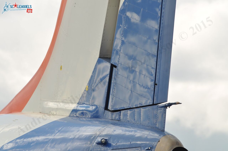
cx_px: 114
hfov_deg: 6.5
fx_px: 1992
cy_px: 76
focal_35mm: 315
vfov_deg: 4.4
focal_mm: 210
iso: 200
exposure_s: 1/320
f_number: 8
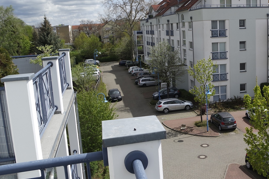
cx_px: 192
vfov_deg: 34.2
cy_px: 81
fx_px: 291
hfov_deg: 48.2
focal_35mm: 39
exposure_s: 1/320
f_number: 7.1
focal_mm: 16
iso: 100
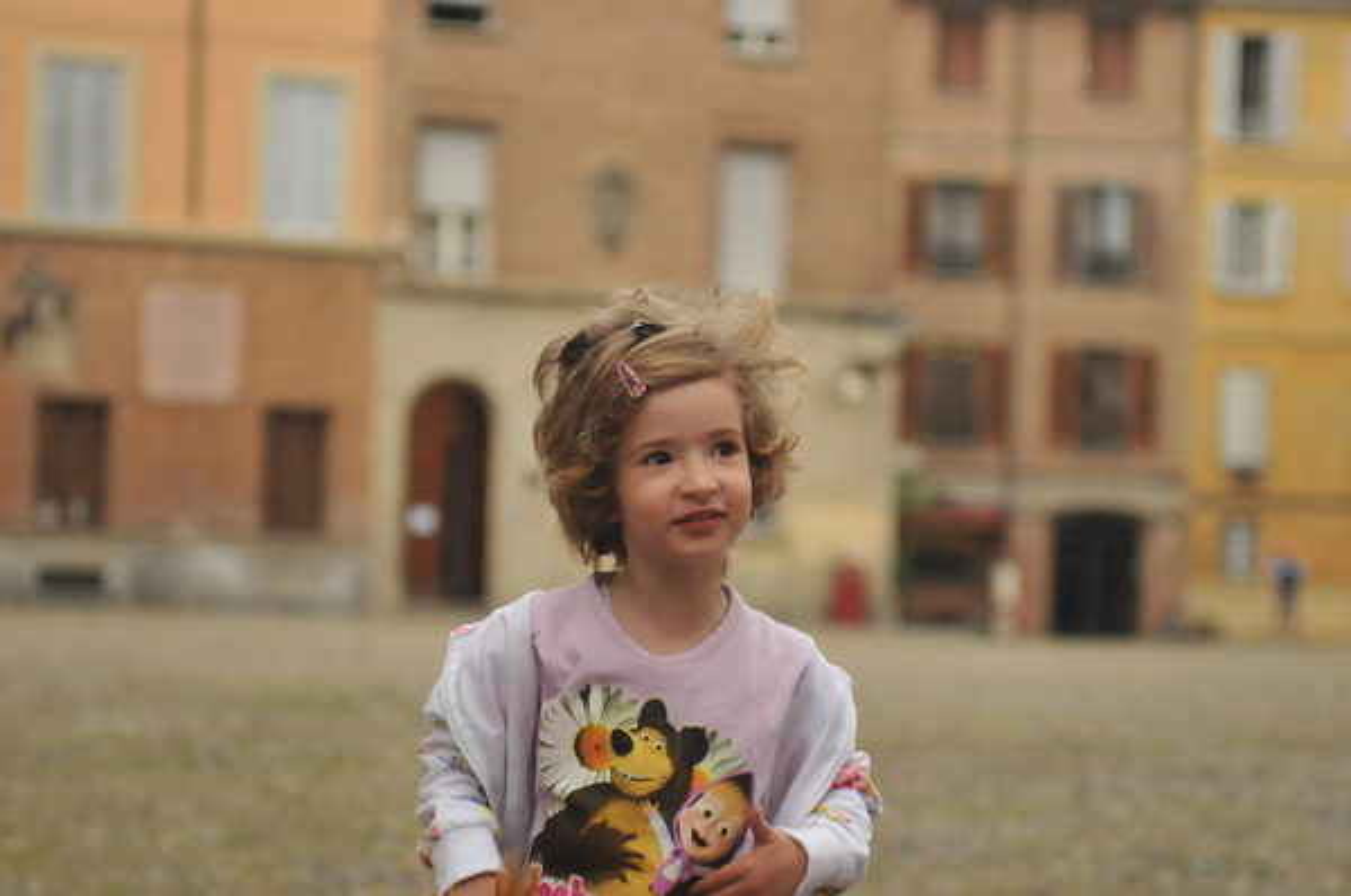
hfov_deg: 19.5
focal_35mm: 105
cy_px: 448
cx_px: 676
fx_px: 3934
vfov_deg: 13.0
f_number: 2.8
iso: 1000
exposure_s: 1/5000
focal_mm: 70
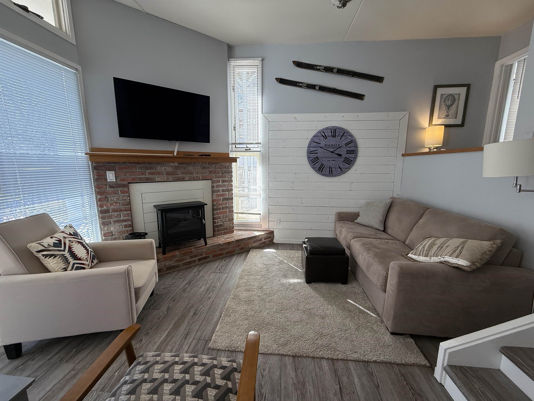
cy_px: 200
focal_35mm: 14
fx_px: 216
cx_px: 267
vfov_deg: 85.7
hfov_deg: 102.1
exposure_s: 1/120
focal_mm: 2.22
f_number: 2.2
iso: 80
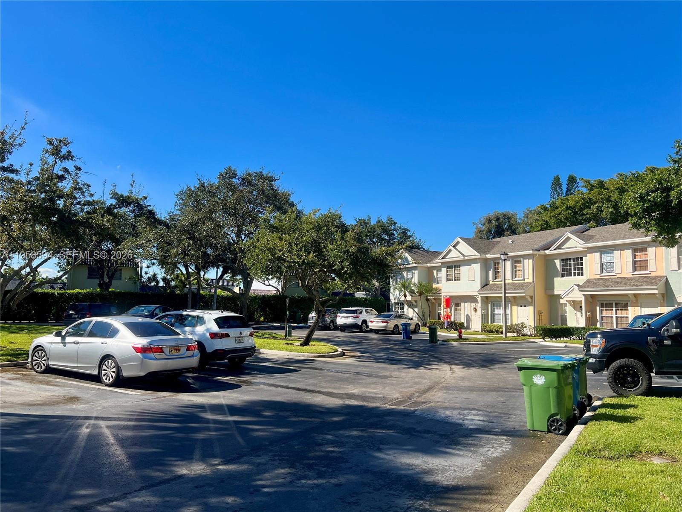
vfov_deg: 53.1
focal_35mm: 26
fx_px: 512
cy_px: 256
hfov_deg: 67.3
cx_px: 341
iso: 50
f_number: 1.5
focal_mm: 5.7
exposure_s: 1/3356
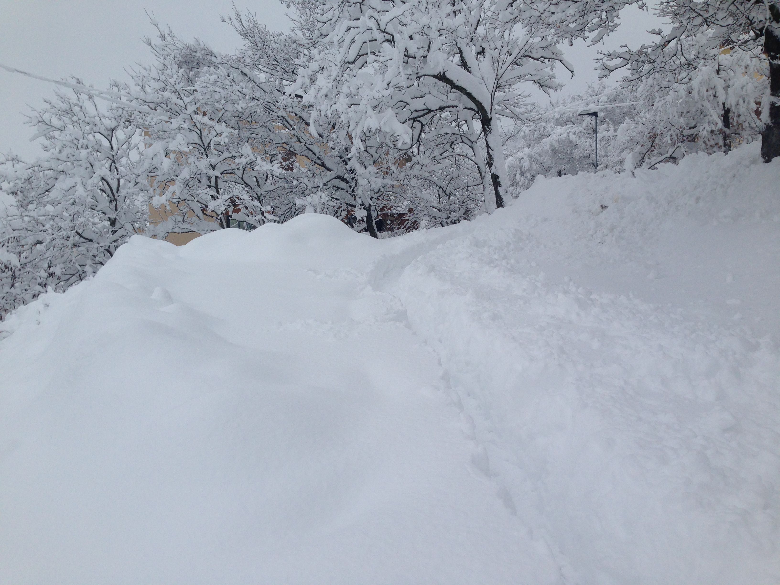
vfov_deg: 42.9
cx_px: 390
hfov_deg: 55.4
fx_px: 744
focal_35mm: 33
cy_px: 292
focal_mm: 4.12
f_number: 2.4
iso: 50
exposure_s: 1/178
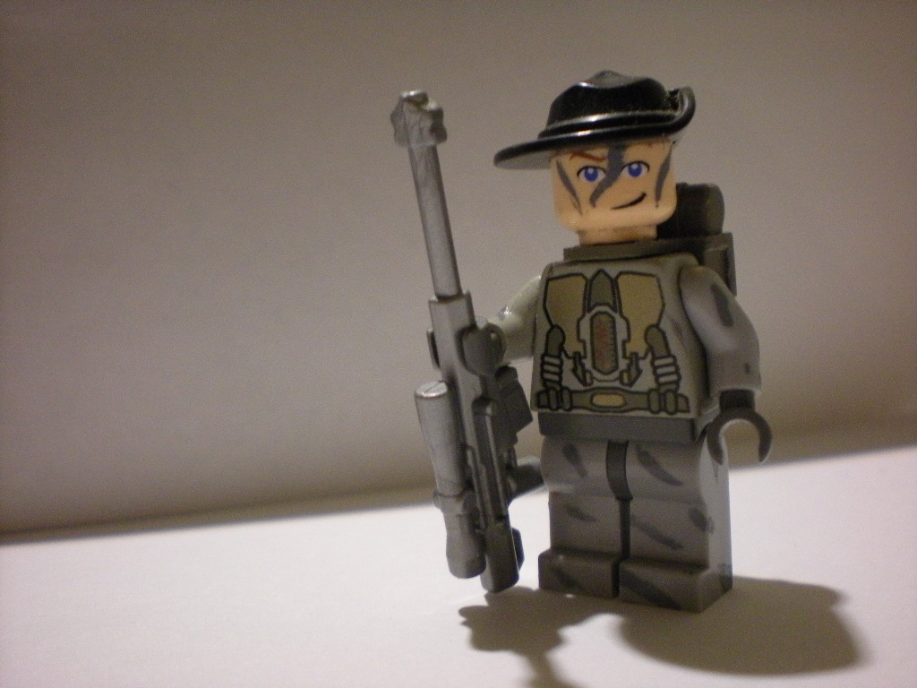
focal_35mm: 38
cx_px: 458
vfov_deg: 37.7
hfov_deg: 49.0
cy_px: 344
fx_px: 1007
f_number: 3.1
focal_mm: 6.3
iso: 416
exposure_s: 1/8
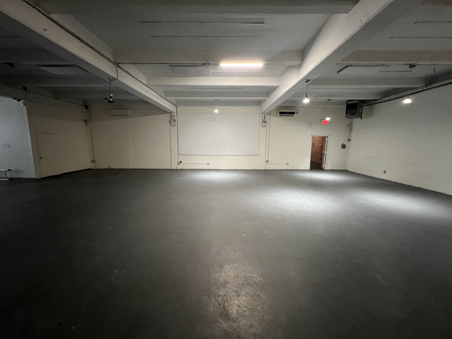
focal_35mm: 13
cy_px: 170
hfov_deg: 106.2
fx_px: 170
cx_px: 226
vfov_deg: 89.9
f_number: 1.8
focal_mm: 1.57
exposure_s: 1/60
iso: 800
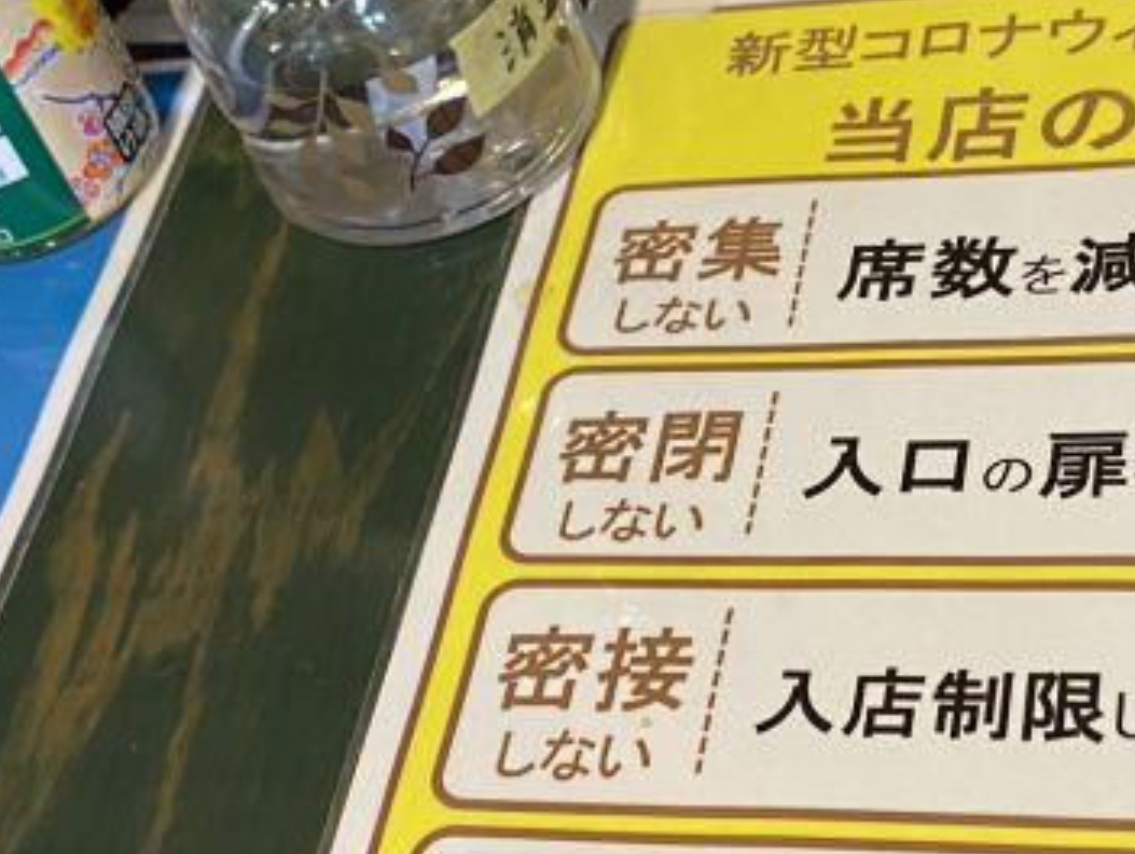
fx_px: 2429
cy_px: 362
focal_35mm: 74
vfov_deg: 19.9
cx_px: 718
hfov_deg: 26.2
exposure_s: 1/60
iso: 200
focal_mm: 4.25
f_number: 1.8
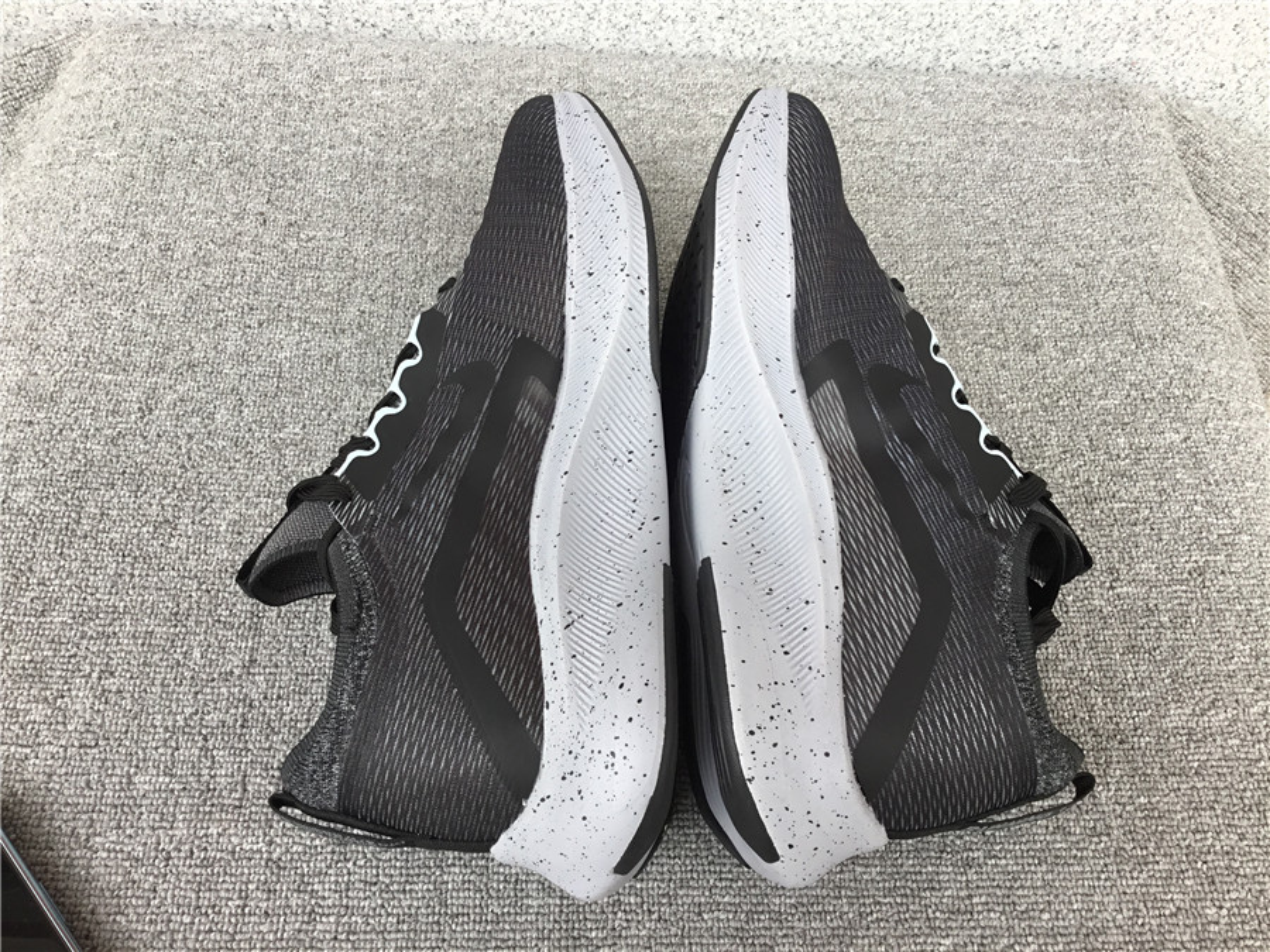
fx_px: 1137
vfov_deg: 45.4
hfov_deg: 58.4
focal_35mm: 31
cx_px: 635
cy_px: 476
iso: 40
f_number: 2.4
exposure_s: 1/100
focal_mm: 3.3
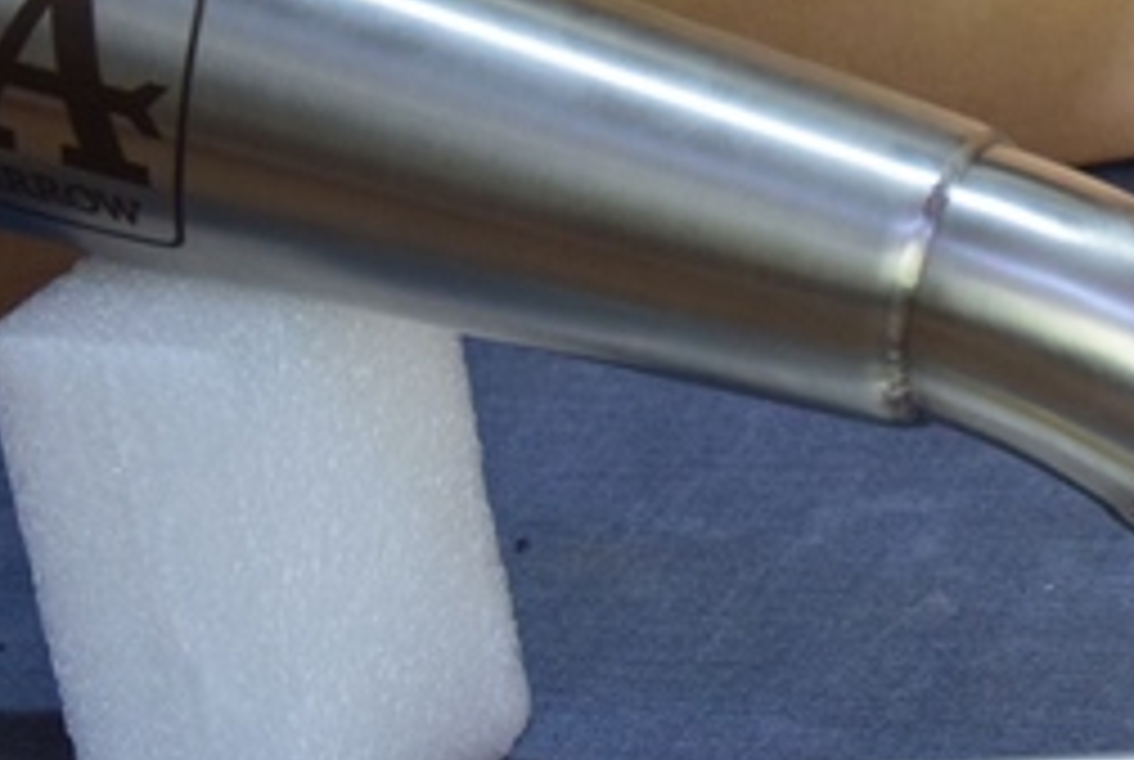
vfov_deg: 9.3
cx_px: 1274
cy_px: 272
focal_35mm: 148
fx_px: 4657
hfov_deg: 13.6
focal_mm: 31
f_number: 3.3
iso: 1250
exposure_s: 1/40
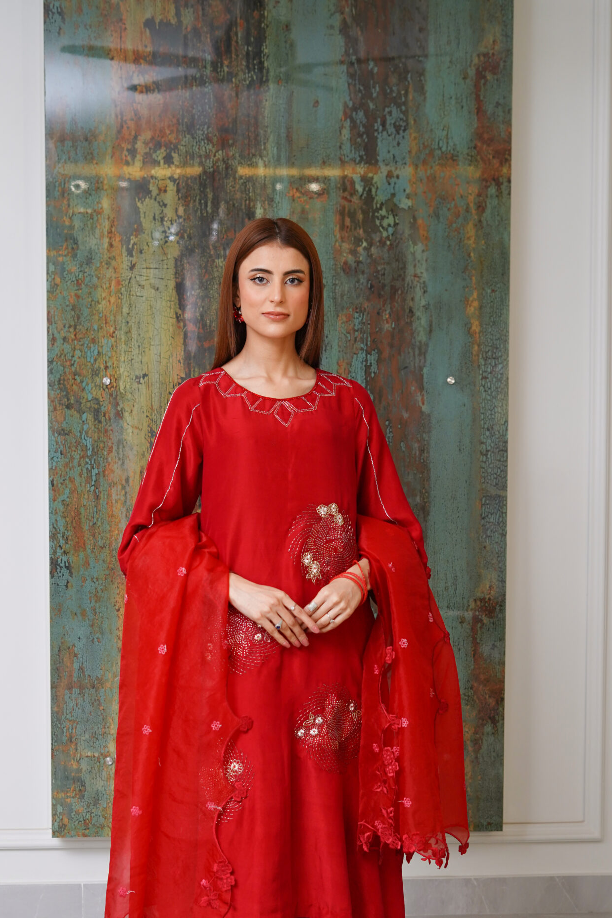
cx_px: 299
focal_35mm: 69
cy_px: 581
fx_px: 1759
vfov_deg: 29.1
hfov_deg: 19.7
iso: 400
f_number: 3.5
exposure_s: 1/200
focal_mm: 50
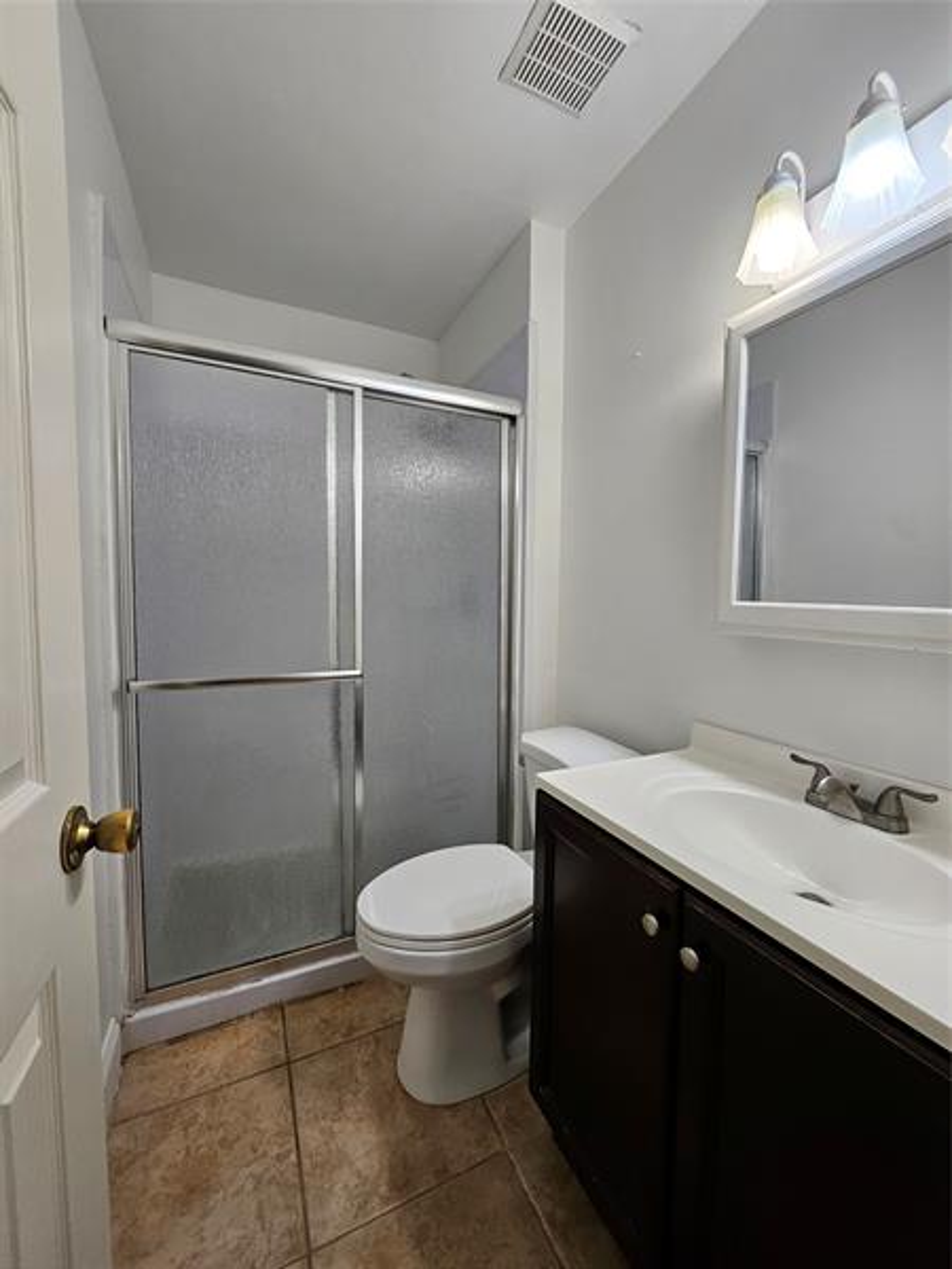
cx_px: 476
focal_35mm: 13
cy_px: 634
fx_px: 477
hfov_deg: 89.9
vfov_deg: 106.2
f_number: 2.2
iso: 64
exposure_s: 1/60
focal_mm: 1.7
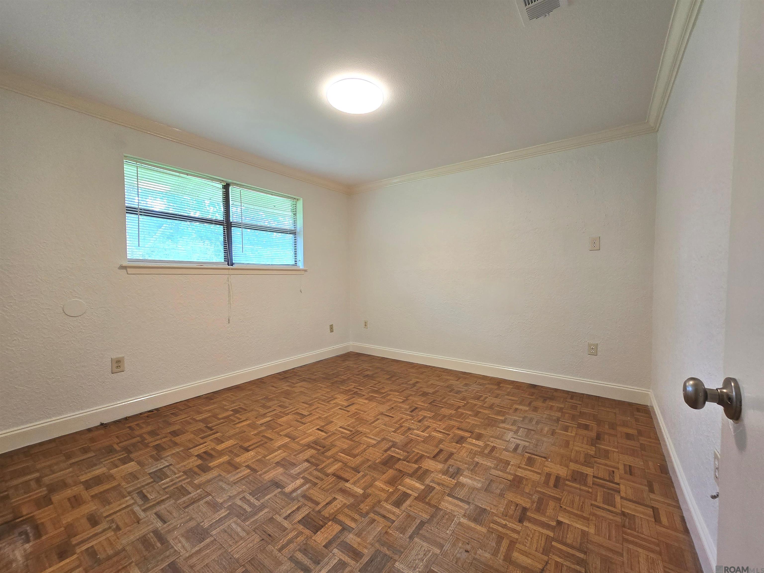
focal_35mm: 13
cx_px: 382
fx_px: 287
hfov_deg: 106.2
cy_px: 286
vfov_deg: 89.9
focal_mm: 2.2
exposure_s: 1/60
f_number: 2.2
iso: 100
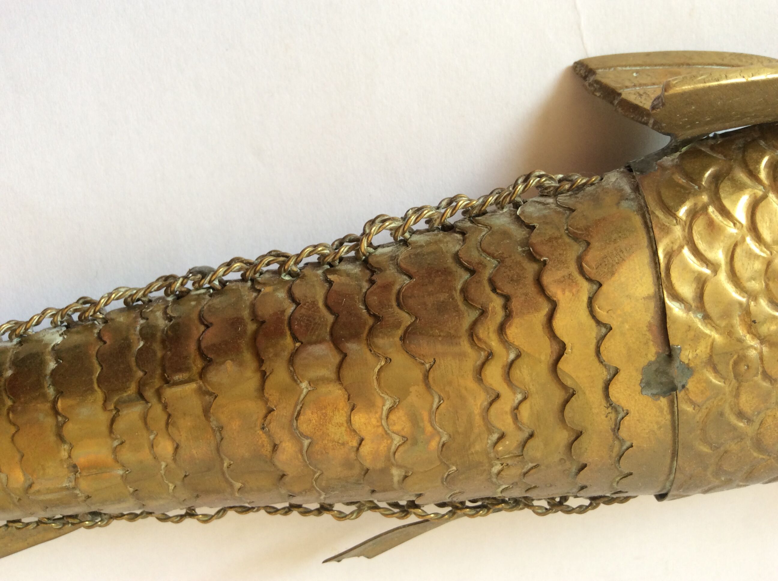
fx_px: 718
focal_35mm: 32
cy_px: 290
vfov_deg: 44.1
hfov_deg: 56.9
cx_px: 389
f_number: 2.4
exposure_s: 1/25
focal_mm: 3.3
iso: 40
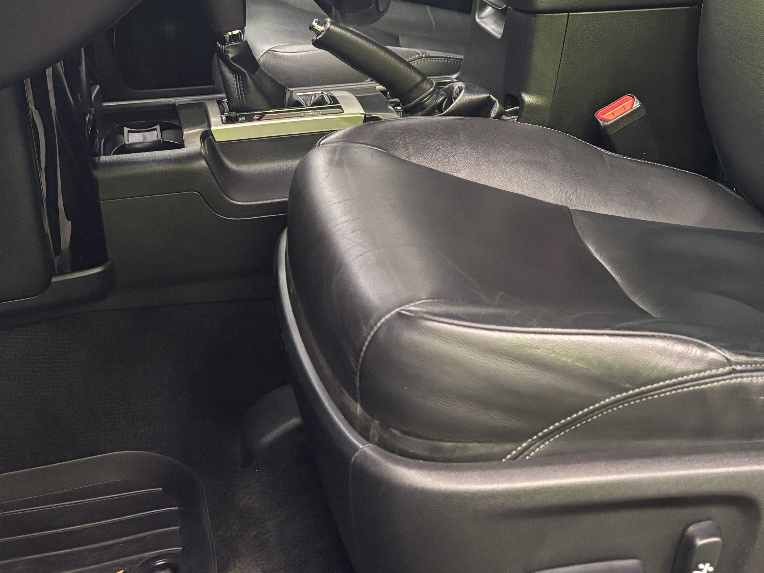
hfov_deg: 33.2
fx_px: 1258
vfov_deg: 24.1
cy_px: -44
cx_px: 558
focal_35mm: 57
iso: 400
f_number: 1.6
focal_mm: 5.96
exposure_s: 1/50
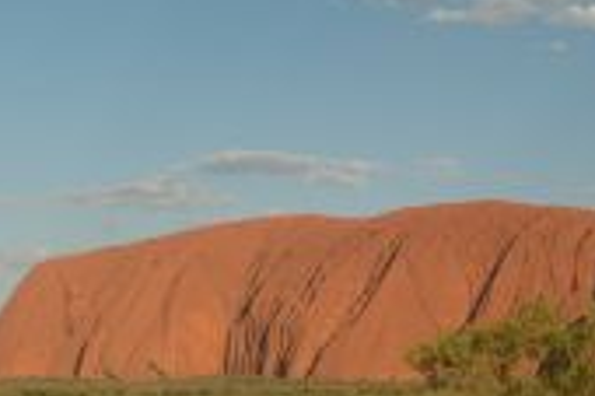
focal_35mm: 94
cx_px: 458
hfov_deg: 21.4
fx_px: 1556
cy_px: 370
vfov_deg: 14.3
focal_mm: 25
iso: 100
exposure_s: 1/125
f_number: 5.6
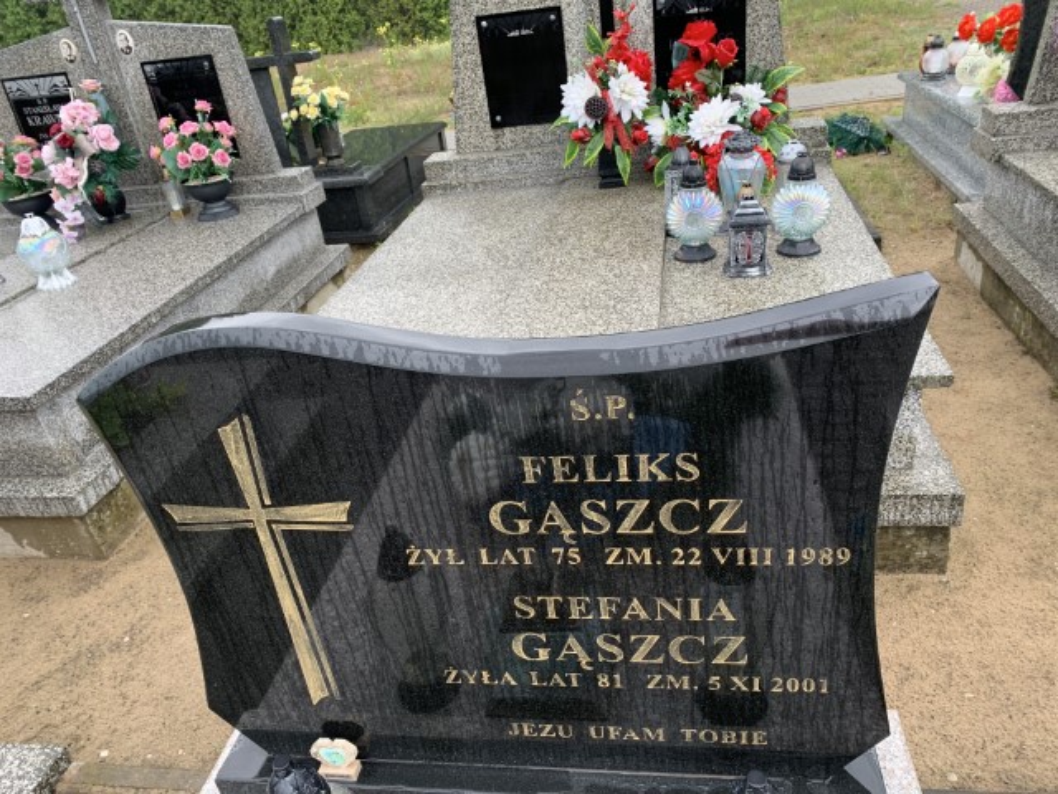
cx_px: 529
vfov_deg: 53.1
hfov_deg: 67.3
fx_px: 795
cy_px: 397
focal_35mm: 26
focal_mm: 4.25
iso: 32
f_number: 1.8
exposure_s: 1/122
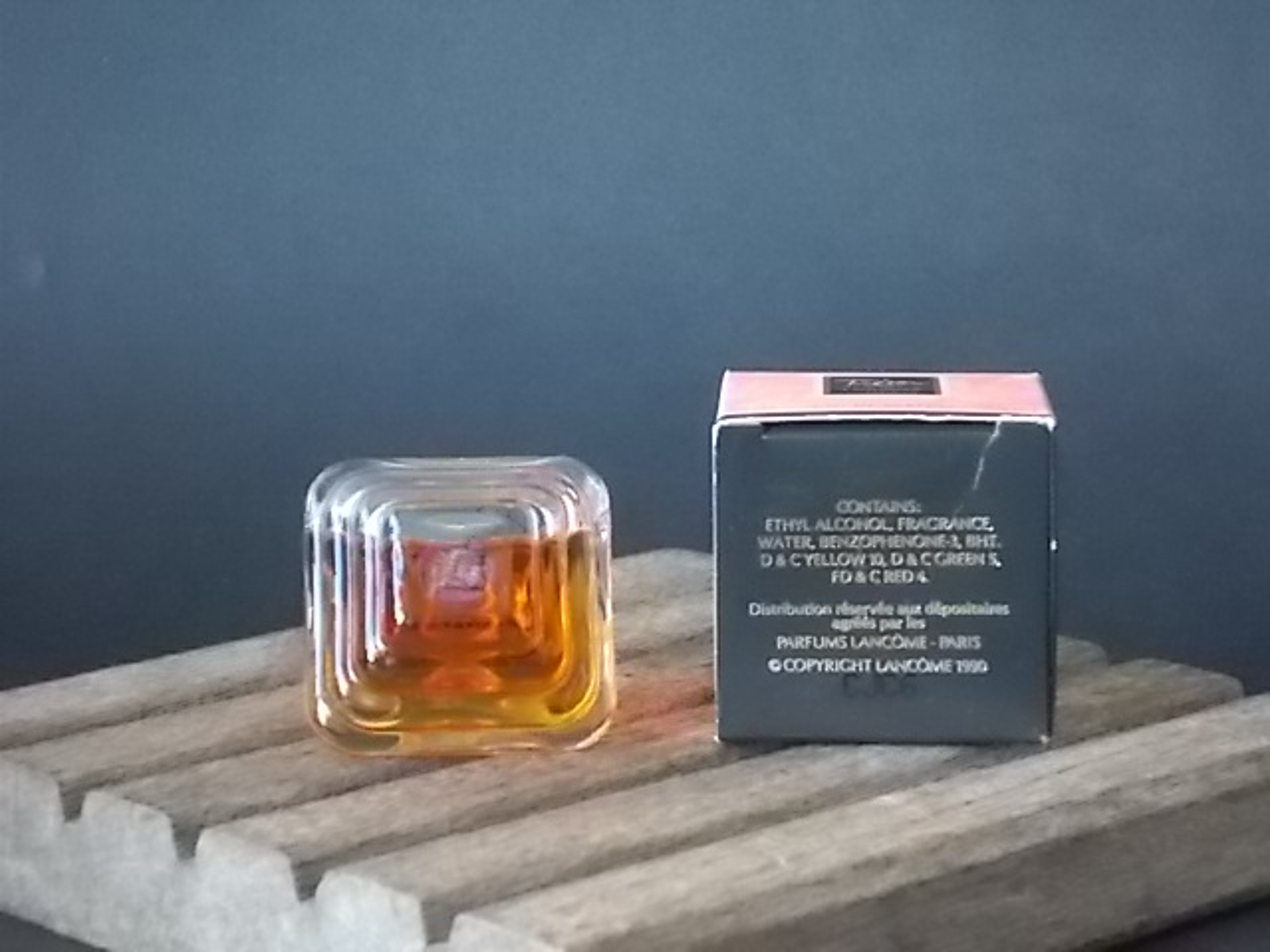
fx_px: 4146
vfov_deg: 13.1
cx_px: 635
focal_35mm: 113
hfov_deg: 17.4
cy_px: 476
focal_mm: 20.1
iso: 800
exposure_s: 1/25
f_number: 6
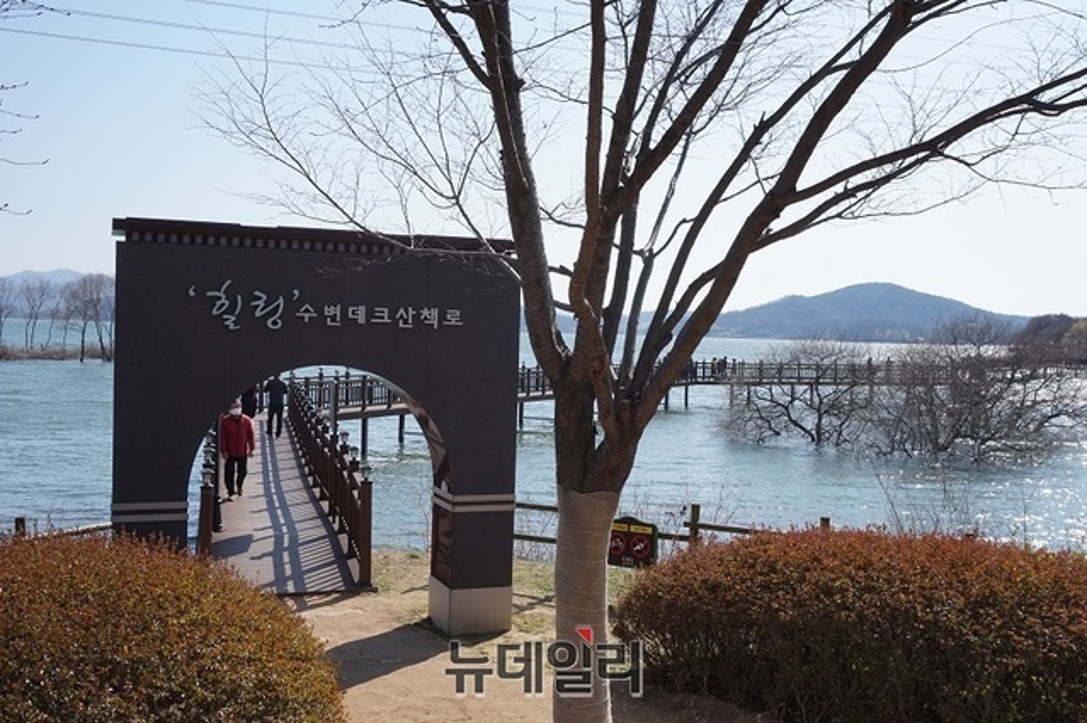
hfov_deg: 51.3
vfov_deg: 35.4
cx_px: 544
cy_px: 362
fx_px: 1131
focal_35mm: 38
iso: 100
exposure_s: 1/125
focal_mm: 25
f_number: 11
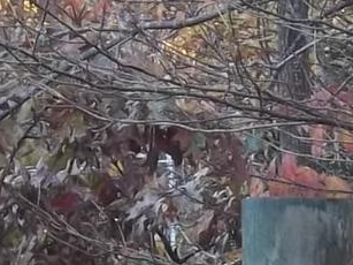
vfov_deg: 4.3
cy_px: 341
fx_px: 3537
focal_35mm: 347
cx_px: 795
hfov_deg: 5.5
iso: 160
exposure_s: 1/20
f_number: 5
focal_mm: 9.3
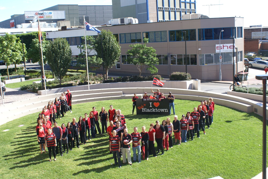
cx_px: 134
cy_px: 90
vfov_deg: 32.0
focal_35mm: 42
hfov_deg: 46.4
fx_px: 313
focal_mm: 28
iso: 100
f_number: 8
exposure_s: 1/100
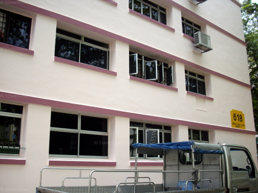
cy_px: 96
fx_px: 276
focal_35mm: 37
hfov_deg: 50.2
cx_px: 129
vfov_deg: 38.6
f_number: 2.8
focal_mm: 6.2
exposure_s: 1/400
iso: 80
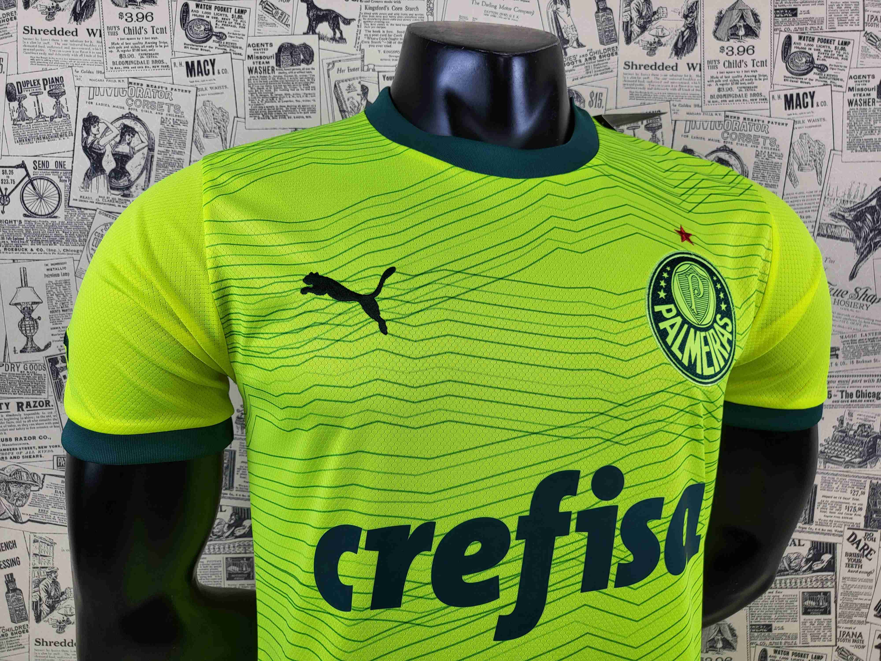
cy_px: 330
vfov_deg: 53.1
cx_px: 440
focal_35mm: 26
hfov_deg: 67.3
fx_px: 662
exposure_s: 1/147
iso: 50
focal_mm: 4.25
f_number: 1.8
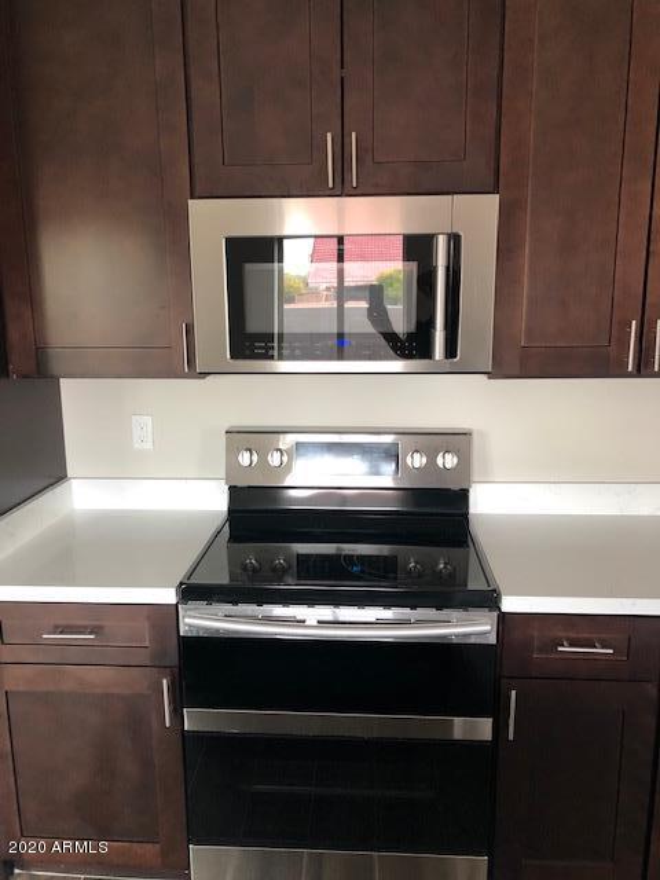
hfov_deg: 49.7
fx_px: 712
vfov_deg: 63.4
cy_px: 440
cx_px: 330
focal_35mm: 28
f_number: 1.8
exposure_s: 1/20
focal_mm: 3.99
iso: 40
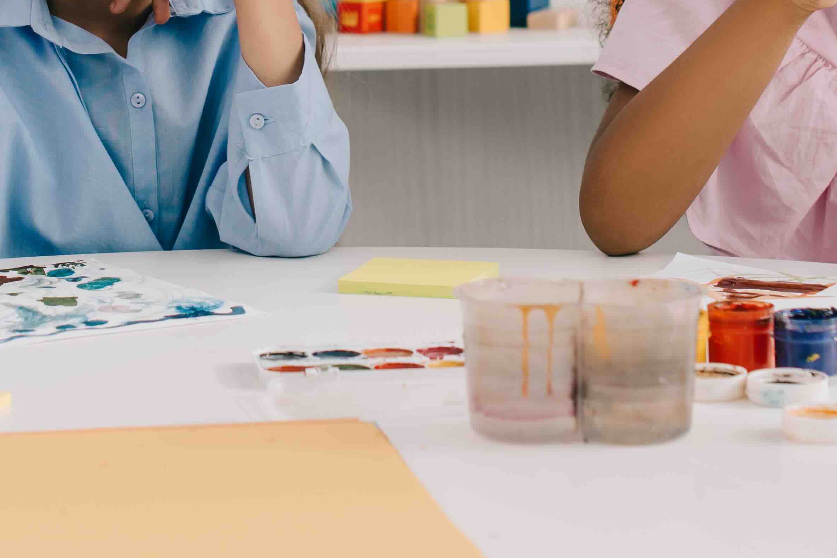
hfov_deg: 13.1
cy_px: -262
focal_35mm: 156
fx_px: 3628
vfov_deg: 8.6
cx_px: 118
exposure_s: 1/160
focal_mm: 50
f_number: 4
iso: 160
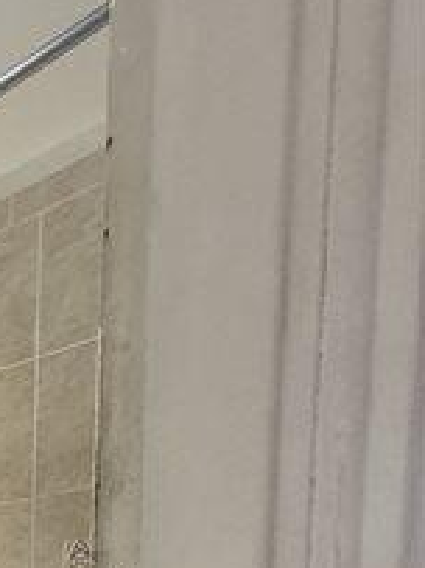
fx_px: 869
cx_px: -375
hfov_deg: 19.3
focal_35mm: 53
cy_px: 741
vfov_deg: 29.2
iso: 200
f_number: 2.2
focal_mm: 2.22
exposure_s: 1/60
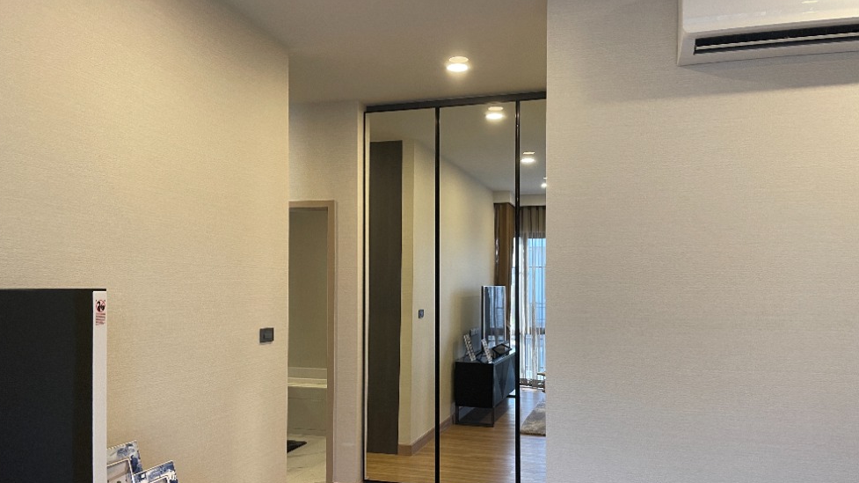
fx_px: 660
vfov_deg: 40.1
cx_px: 426
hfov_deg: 66.1
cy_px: 273
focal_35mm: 29
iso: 160
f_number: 1.6
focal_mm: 4.2
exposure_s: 1/60
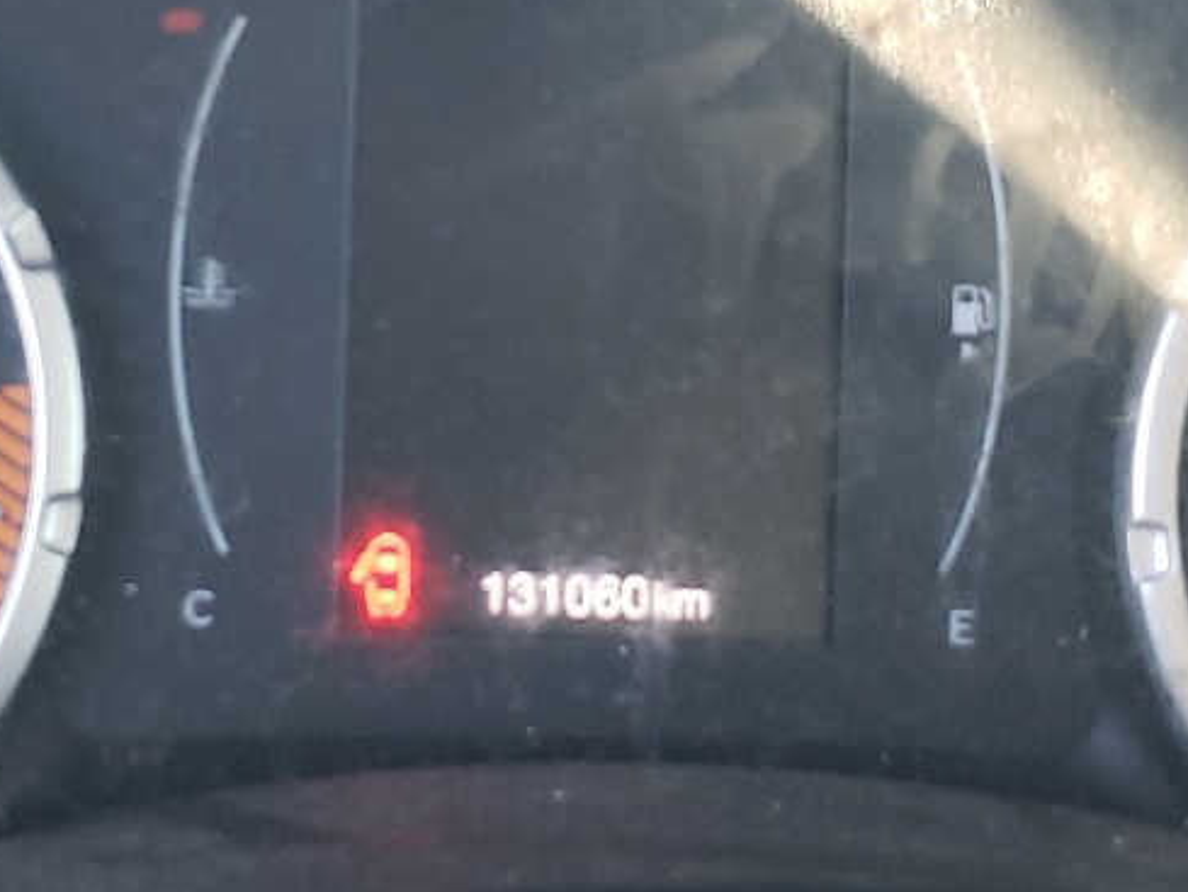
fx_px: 2918
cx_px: 391
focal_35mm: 85
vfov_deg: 17.3
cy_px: 221
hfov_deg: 22.9
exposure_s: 1/60.2
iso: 125
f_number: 1.5
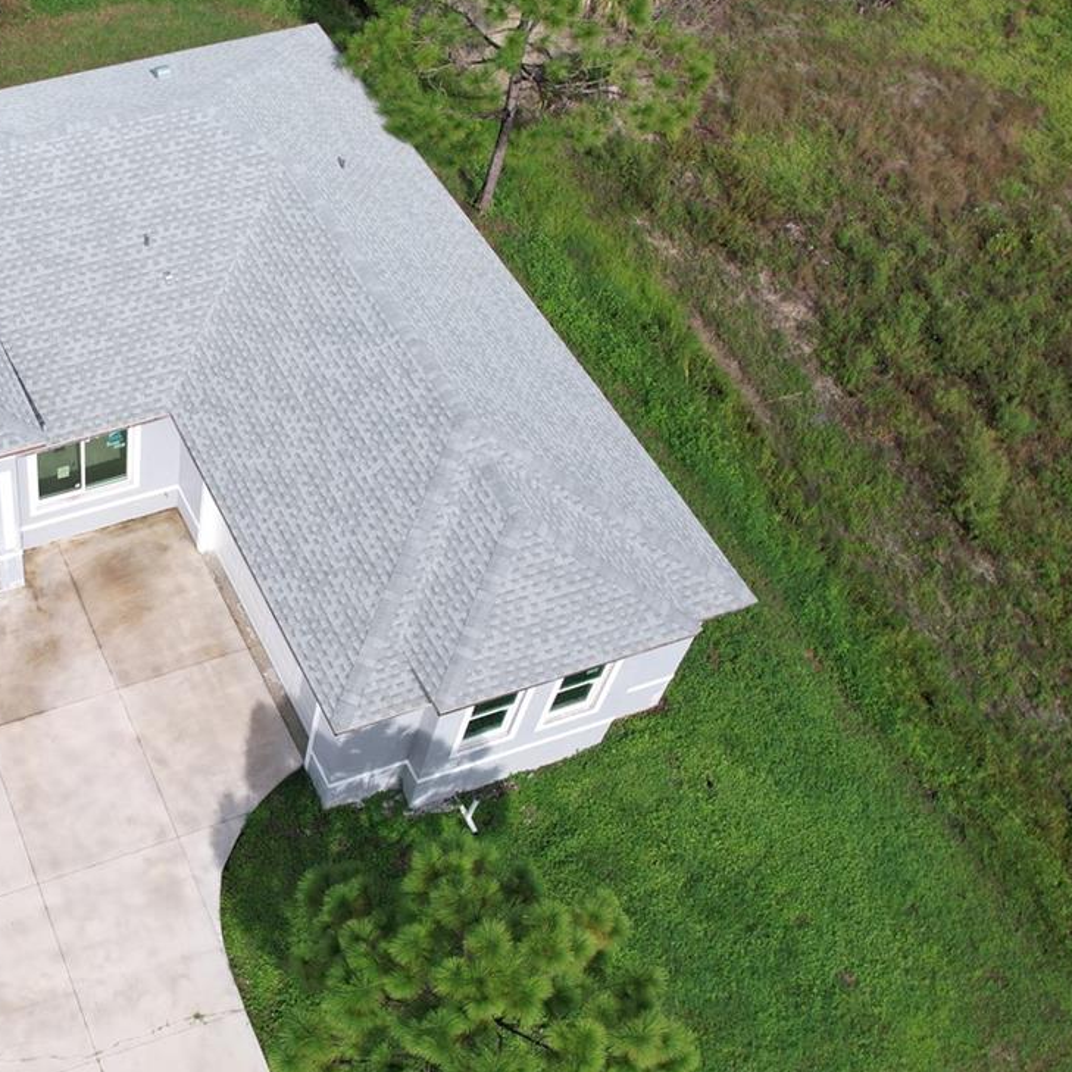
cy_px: 609
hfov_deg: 37.7
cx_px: 72
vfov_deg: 40.8
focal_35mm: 41
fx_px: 1437
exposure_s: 1/1000
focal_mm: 8.38
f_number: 2.8
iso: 110
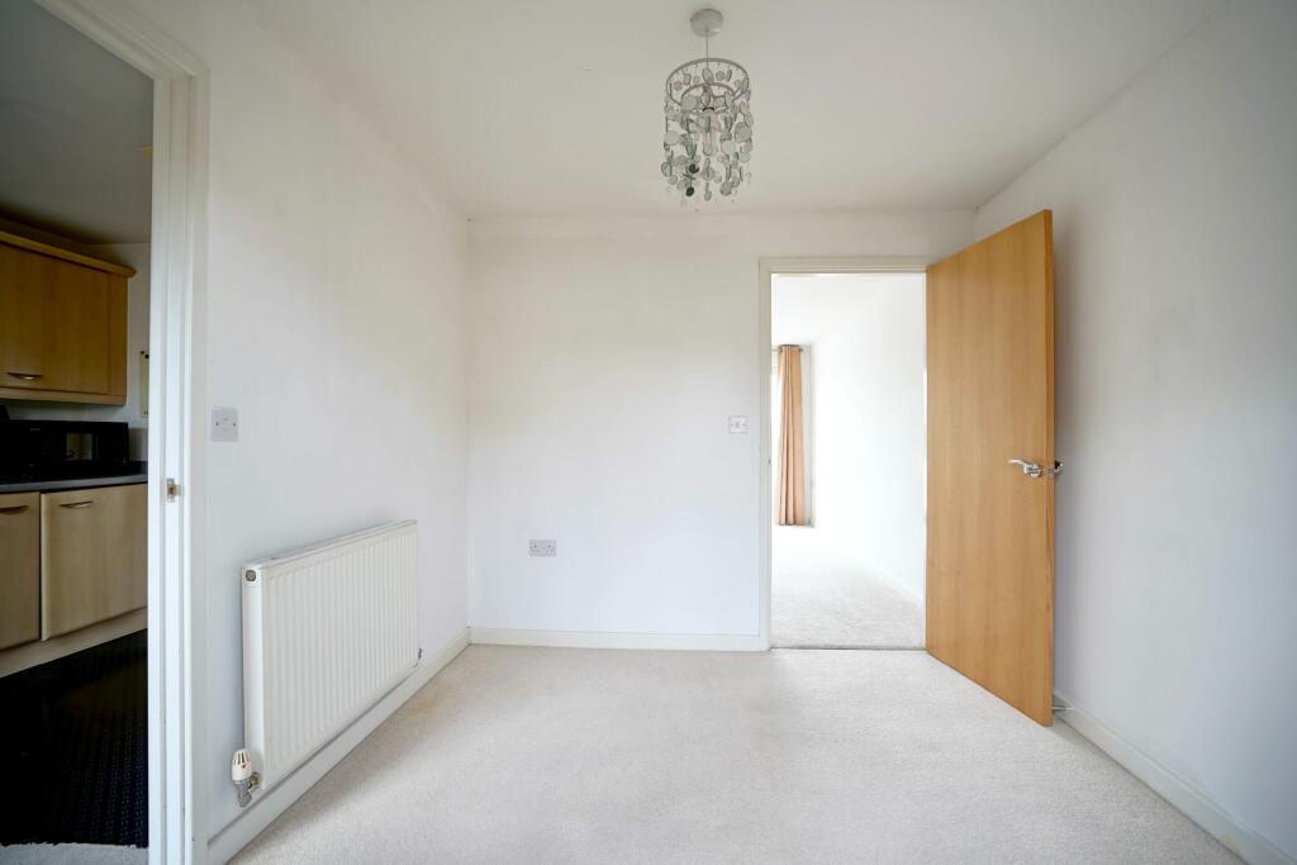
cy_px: 432
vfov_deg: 73.8
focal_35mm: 16
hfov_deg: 96.7
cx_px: 648
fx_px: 576
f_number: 3.5
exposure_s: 1/50
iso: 100
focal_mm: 16
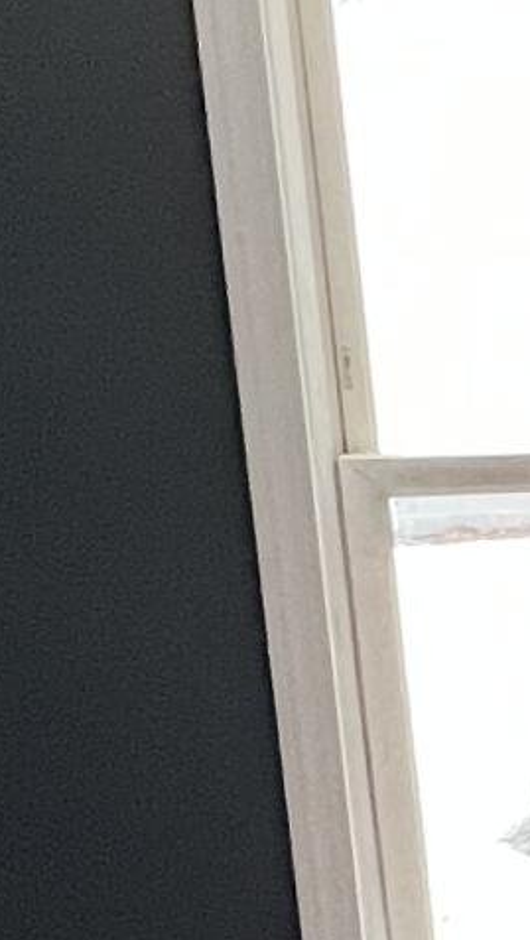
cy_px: 843
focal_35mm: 89
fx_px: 2219
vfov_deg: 23.3
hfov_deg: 10.0
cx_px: 1620
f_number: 1.8
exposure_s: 1/120
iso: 200
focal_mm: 1.57
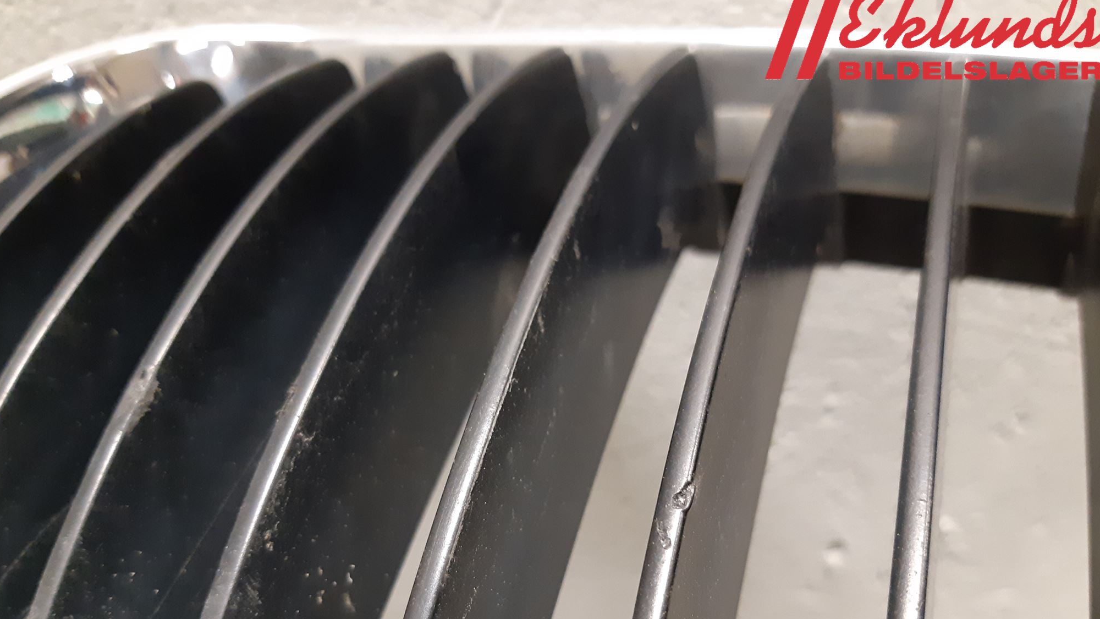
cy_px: 409
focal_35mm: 29
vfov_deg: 39.7
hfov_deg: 66.1
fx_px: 846
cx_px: 540
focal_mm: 3.93
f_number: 1.7
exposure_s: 1/25
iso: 320
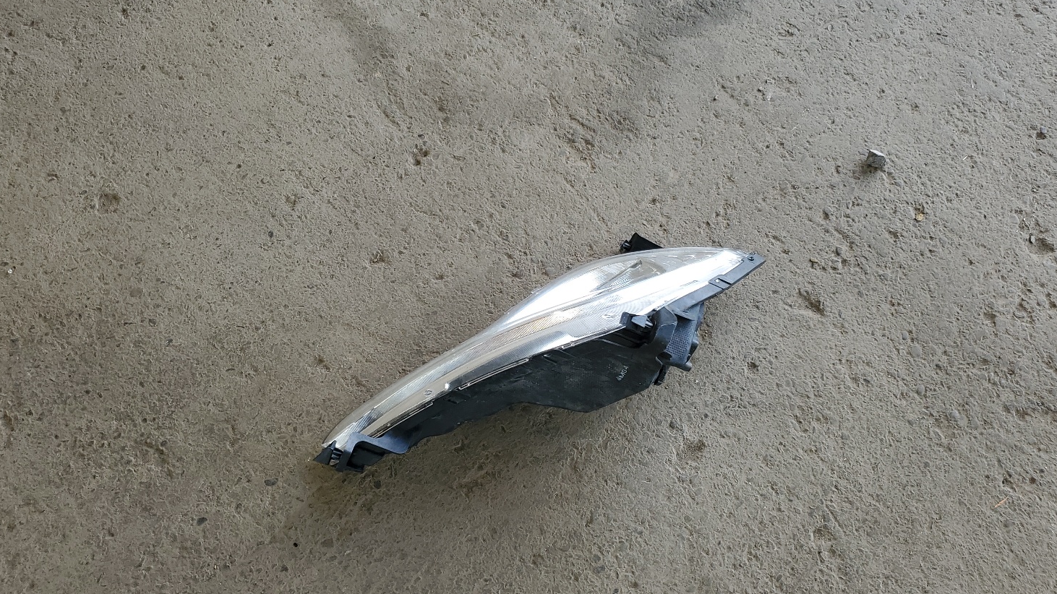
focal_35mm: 31
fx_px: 869
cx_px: 562
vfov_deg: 37.8
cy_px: 286
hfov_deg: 62.6
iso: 50
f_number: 1.5
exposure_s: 1/122
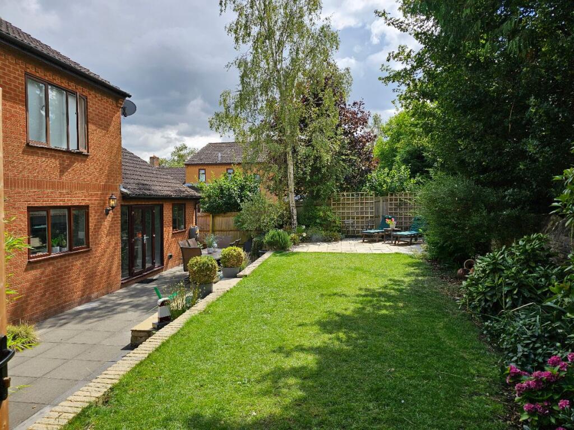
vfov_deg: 58.9
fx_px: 381
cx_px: 287
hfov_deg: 73.9
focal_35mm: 23
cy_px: 215
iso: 10
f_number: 1.7
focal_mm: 6.3
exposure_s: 1/508
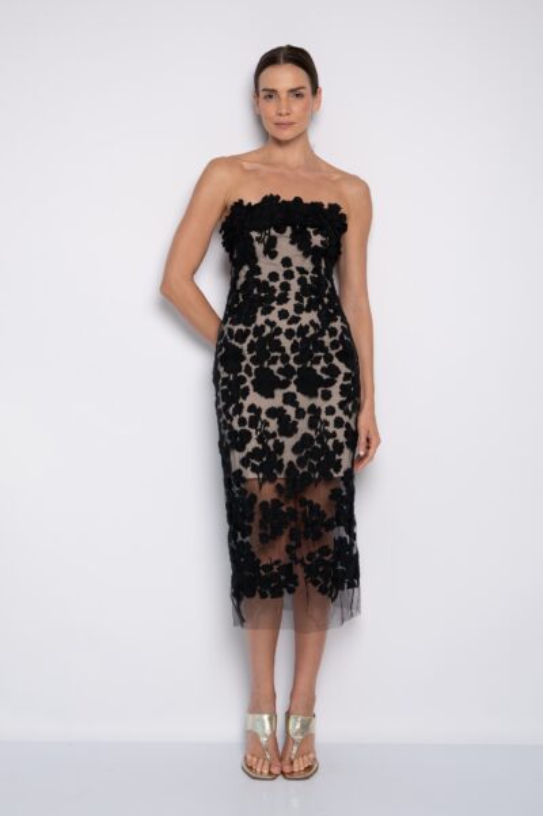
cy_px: 408
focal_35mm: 48
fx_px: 1087
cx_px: 272
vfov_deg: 41.1
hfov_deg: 28.0
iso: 200
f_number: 5
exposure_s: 1/160
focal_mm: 48
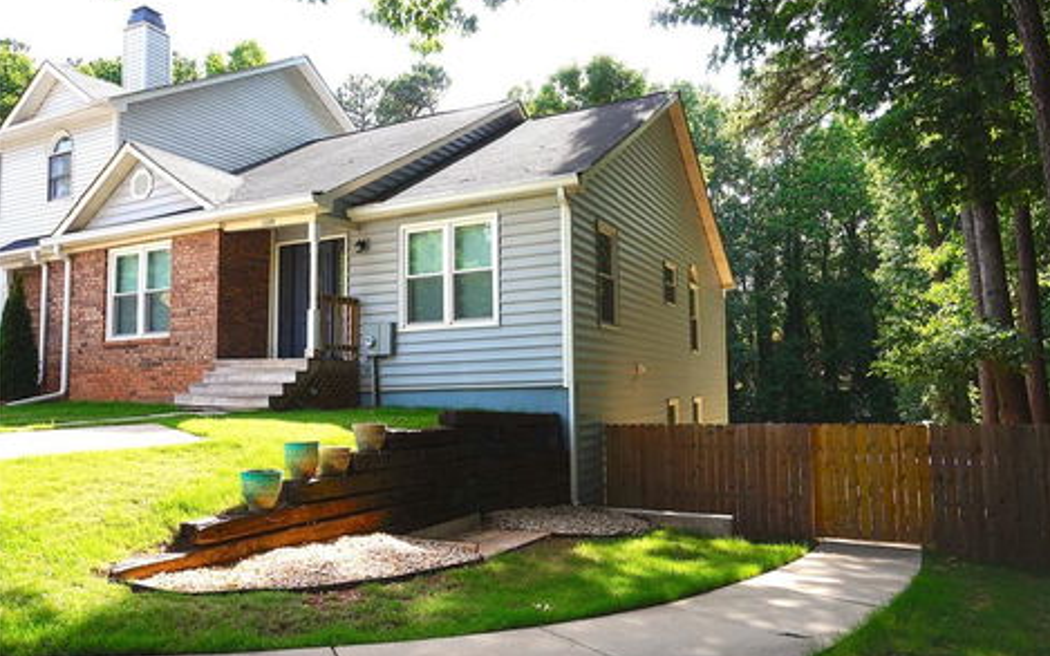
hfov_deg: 72.5
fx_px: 715
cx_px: 535
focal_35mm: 25
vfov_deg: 49.3
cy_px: 341
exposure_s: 1/60
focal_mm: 16
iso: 100
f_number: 8
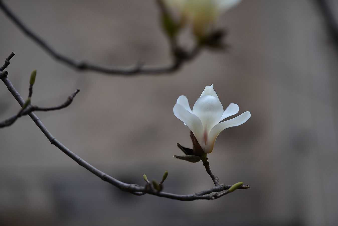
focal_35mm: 195
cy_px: 113
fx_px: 1832
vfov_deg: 7.1
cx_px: 169
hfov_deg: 10.5
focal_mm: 195
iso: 320
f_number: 2.8
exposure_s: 1/320
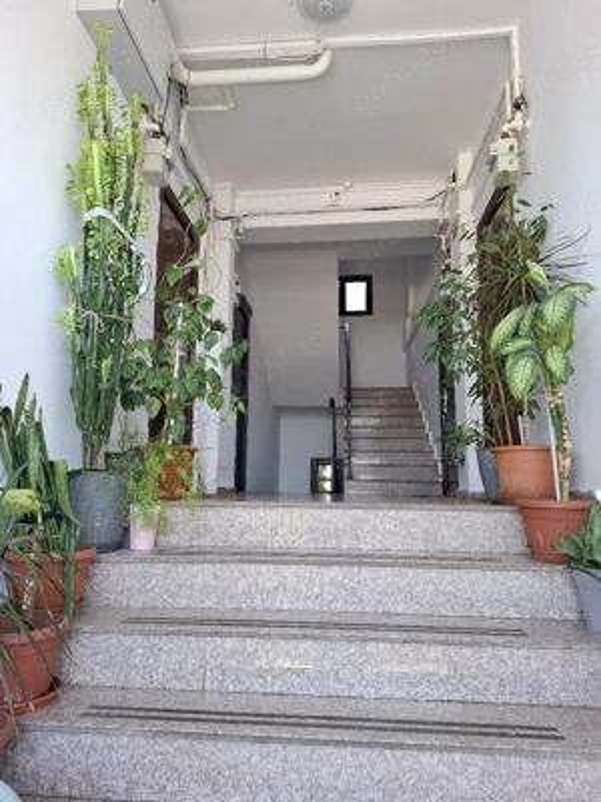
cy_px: 401
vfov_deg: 73.9
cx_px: 300
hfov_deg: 58.9
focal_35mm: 23
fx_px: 532
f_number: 1.8
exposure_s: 1/100
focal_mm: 5.54
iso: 320
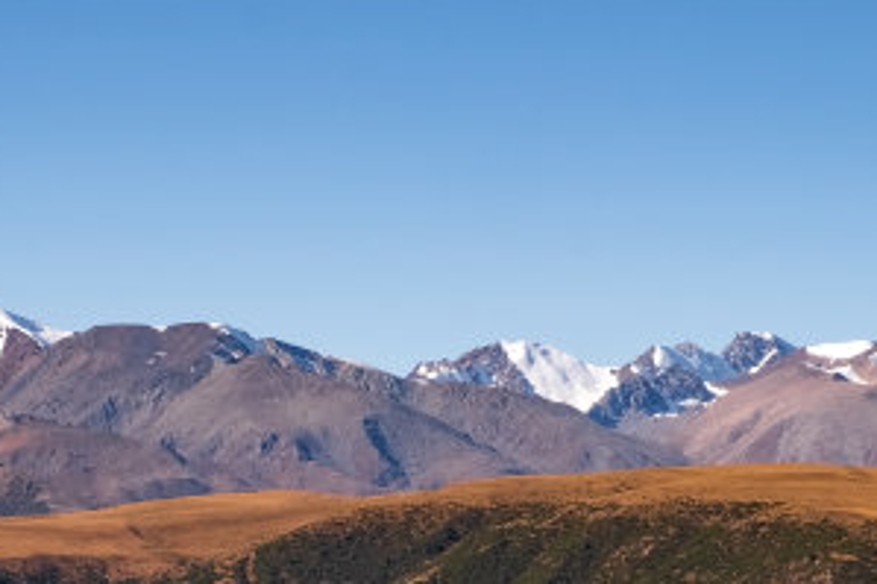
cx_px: 197
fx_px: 4139
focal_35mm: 170
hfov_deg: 12.1
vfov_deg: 8.0
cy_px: 484
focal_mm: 55
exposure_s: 1/750
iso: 800
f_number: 11
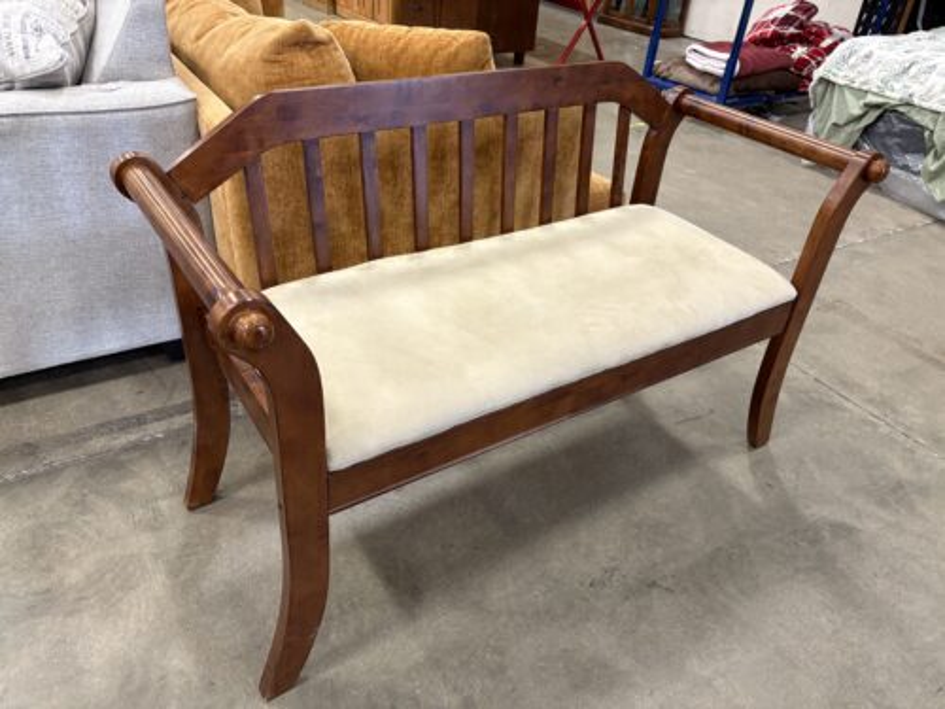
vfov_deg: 53.1
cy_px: 354
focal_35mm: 26
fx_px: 710
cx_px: 472
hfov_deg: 67.3
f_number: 1.6
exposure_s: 1/60
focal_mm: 5.96
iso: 320
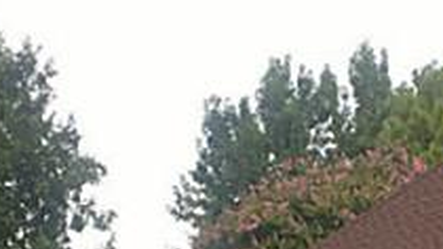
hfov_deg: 13.9
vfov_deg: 7.5
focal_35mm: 154
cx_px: 306
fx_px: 1809
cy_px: 553
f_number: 2.2
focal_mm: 4.15
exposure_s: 1/289
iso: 25
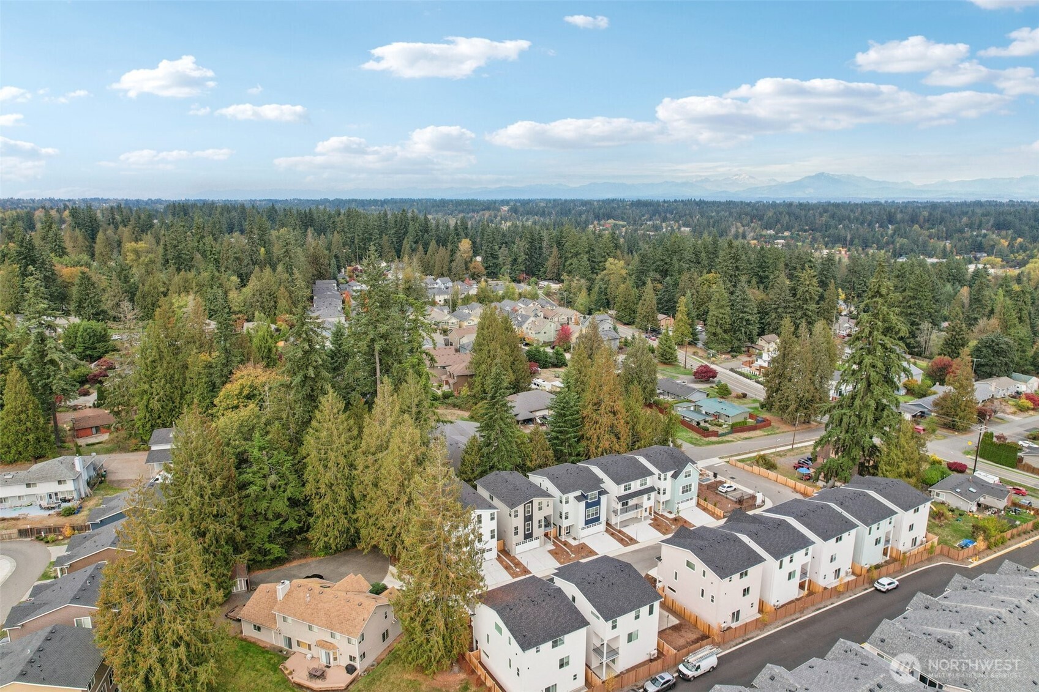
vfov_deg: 57.2
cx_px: 520
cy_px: 346
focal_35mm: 22
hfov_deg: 78.6
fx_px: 635
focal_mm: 8.4
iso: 100
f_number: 2.8
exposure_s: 1/640
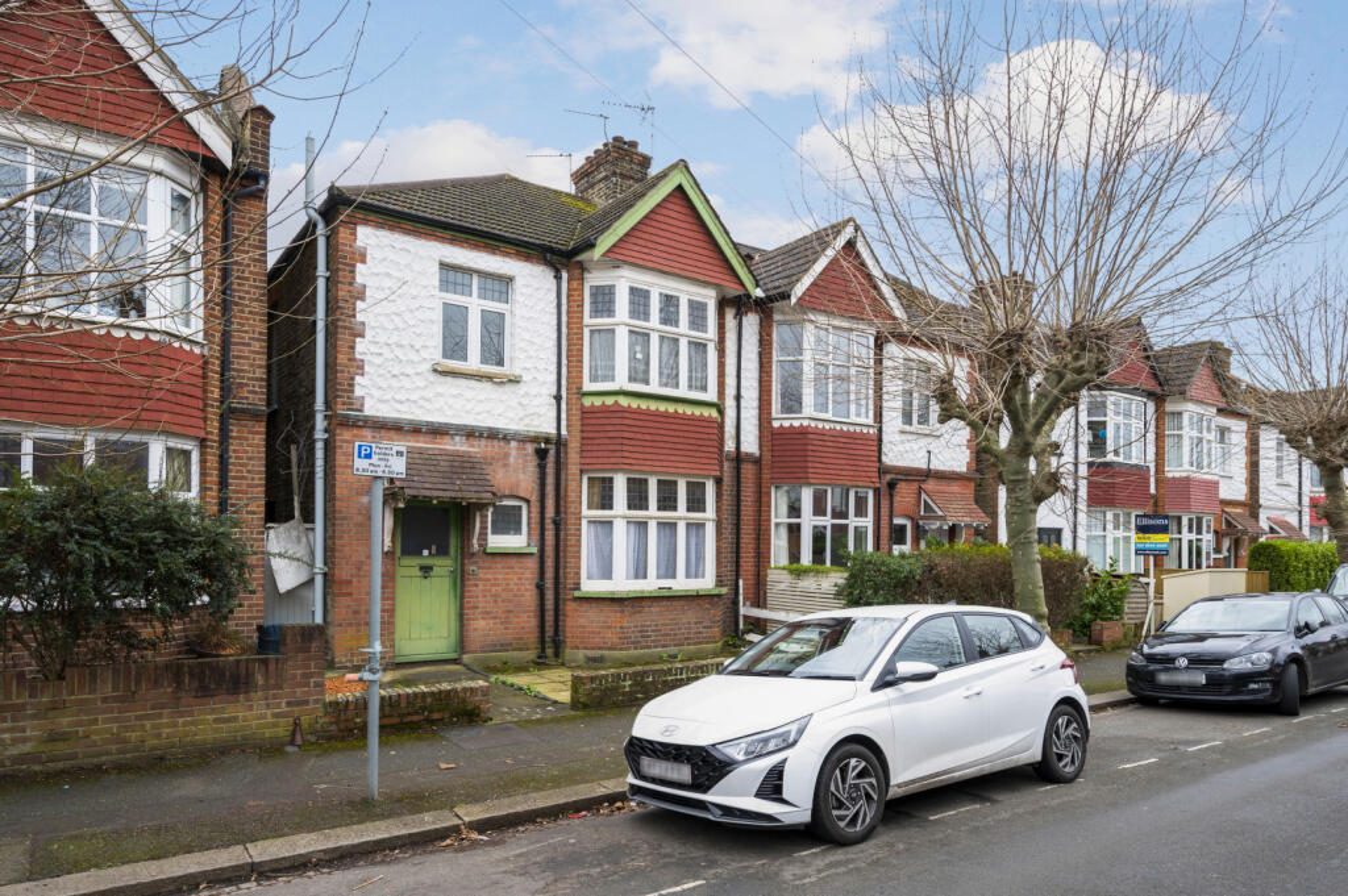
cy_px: 448
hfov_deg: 85.5
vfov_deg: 63.1
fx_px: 730
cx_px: 674
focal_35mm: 20
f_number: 8
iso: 400
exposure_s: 1/60
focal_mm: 19.5
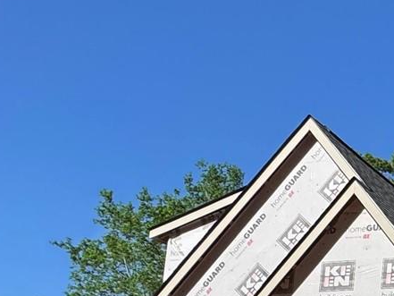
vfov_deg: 20.8
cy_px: 372
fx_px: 740
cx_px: 618
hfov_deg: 23.0
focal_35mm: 65
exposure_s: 1/3906
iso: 50
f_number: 2.2
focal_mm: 2.22
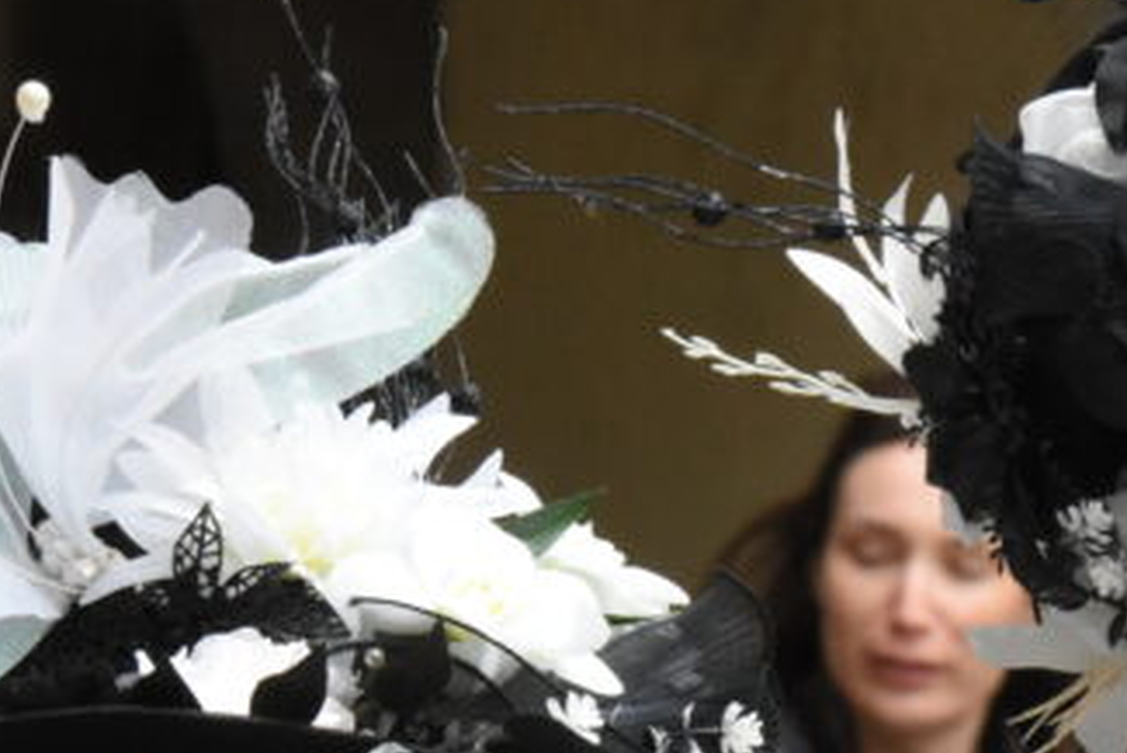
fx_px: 20795
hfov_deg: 3.1
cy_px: 1058
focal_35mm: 664
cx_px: 947
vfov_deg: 2.1
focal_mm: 120
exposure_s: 1/160
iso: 2000
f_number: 10
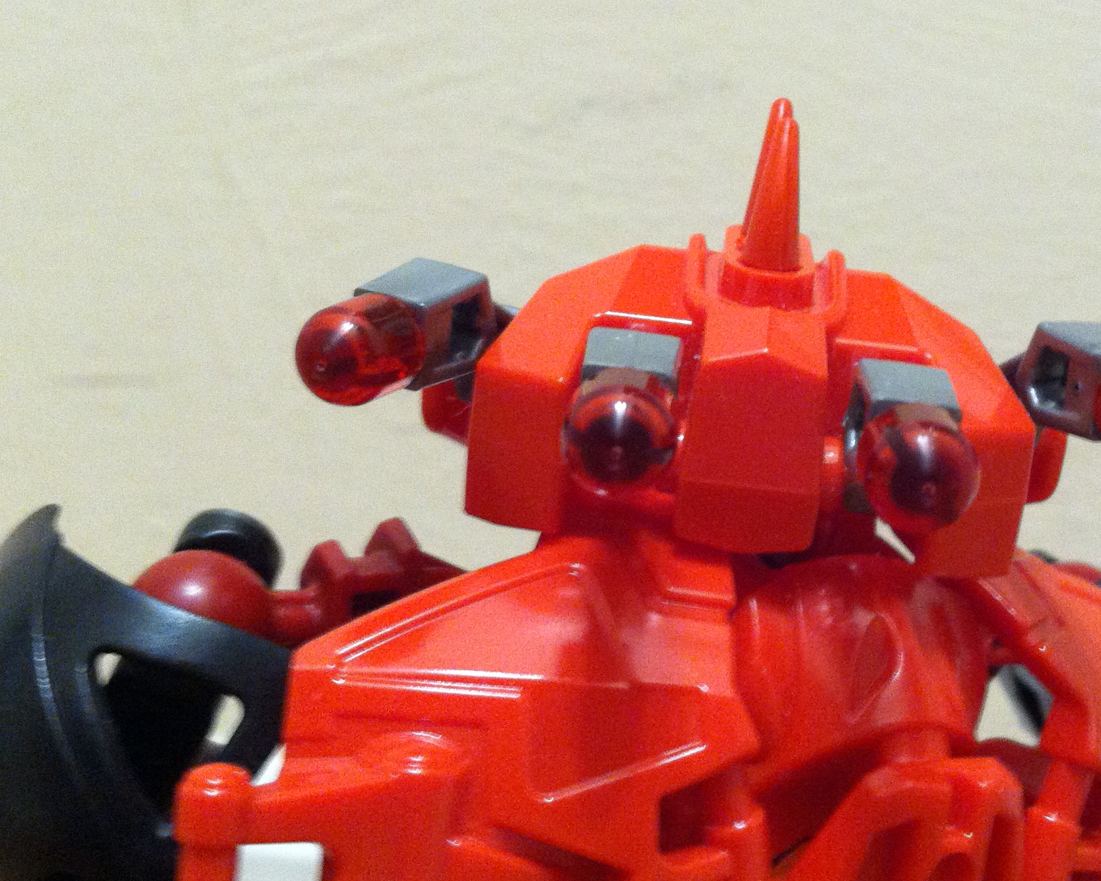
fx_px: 1727
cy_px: 381
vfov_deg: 28.6
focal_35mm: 53
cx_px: 755
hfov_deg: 34.9
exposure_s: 1/15
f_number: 2.8
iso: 400
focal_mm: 3.85
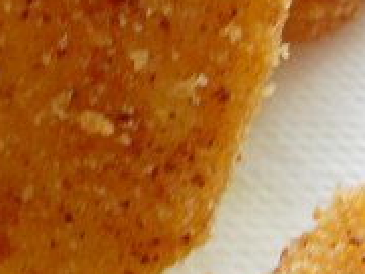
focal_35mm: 135
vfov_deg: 10.7
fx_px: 1423
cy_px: -89
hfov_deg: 14.0
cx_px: -120
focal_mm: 7.8
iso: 200
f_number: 2.8
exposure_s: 1/14.6
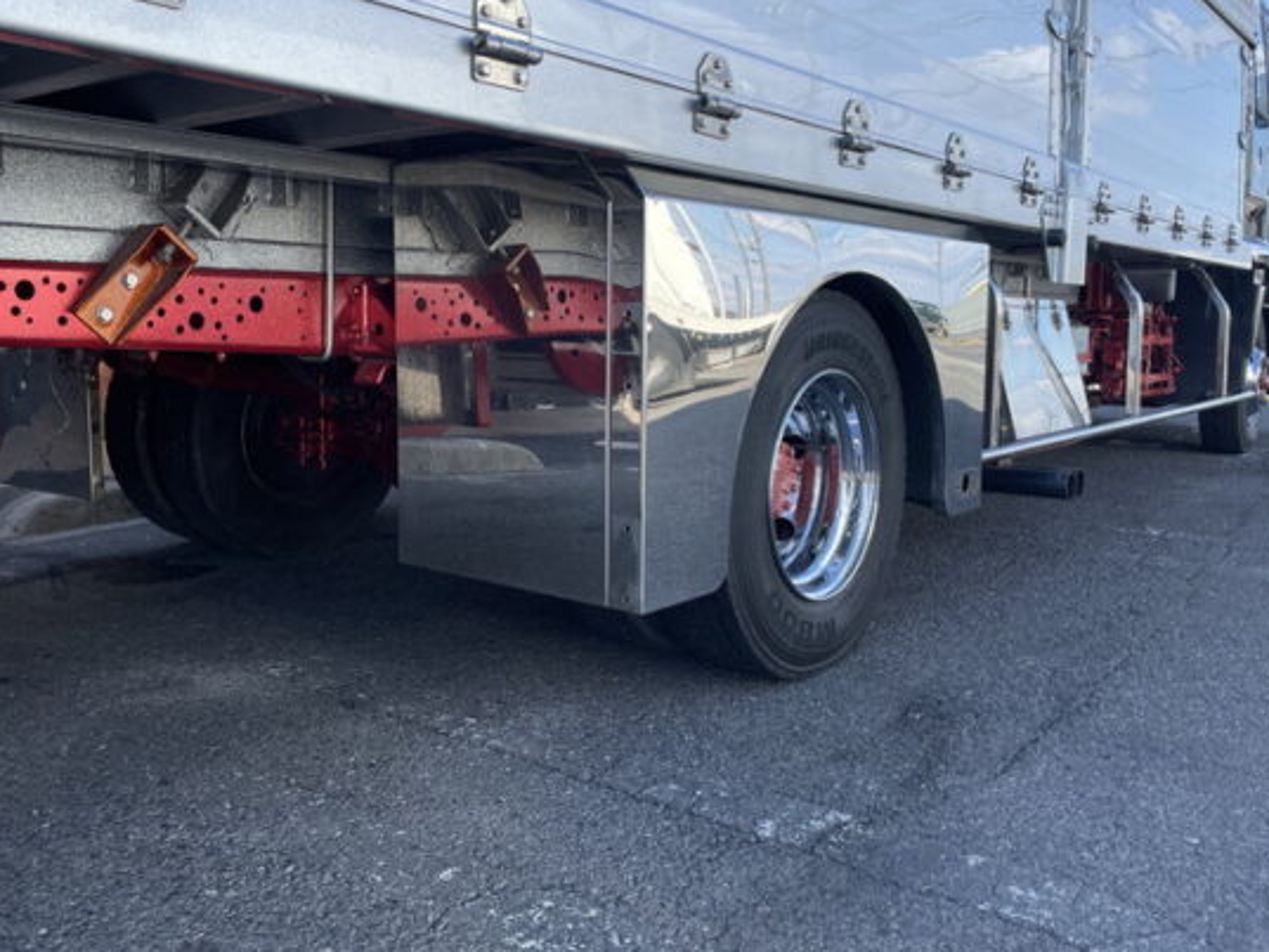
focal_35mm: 31
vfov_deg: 45.3
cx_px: 544
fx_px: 1137
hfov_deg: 58.1
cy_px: 395
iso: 32
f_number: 1.6
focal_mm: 4.2
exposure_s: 1/1319
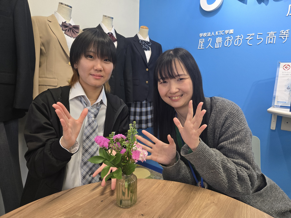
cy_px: 109
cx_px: 146
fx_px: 193
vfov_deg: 58.9
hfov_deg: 73.9
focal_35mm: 23
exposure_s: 1/120
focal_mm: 5.4
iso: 250
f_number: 1.8
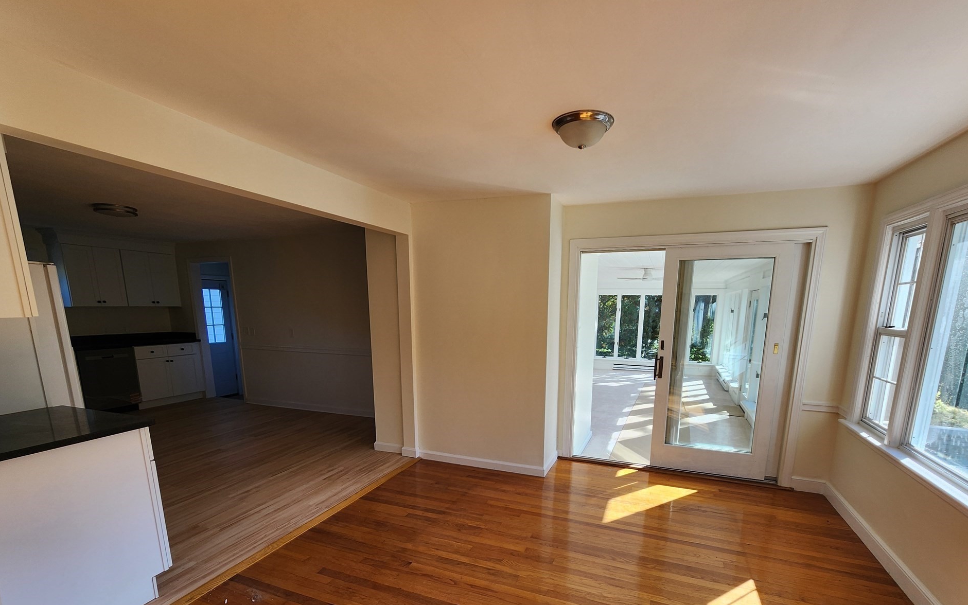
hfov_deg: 101.4
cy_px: 392
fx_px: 396
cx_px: 501
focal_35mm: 15
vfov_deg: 73.1
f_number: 2.2
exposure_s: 1/155
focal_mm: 2.2
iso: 50
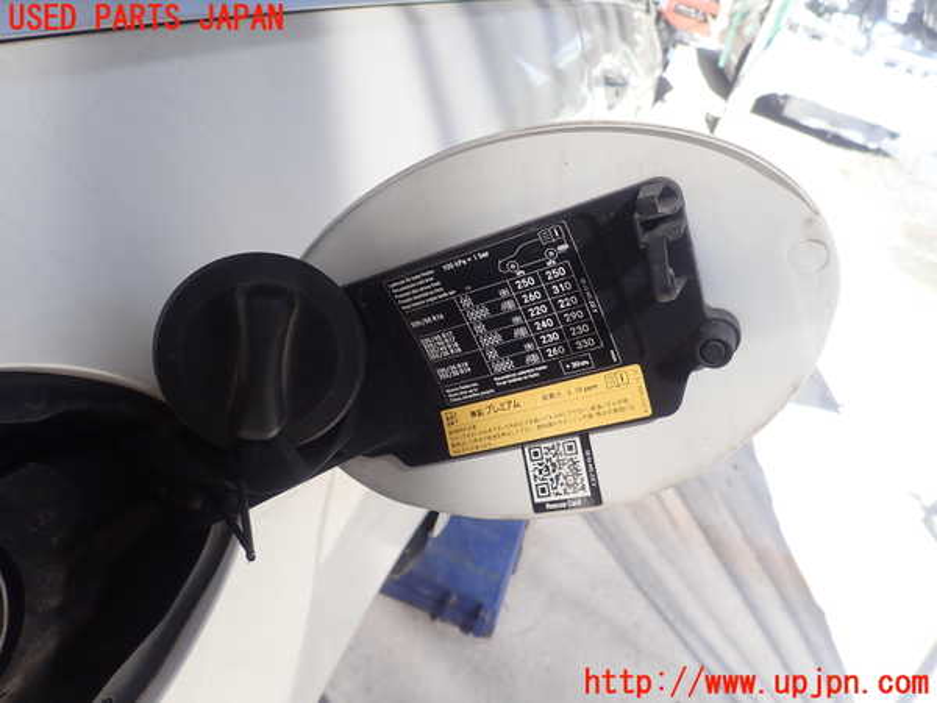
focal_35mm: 25
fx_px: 677
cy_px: 352
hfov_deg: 69.4
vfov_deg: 54.9
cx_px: 468
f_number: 2.8
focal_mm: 4.5
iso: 100
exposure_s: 1/250
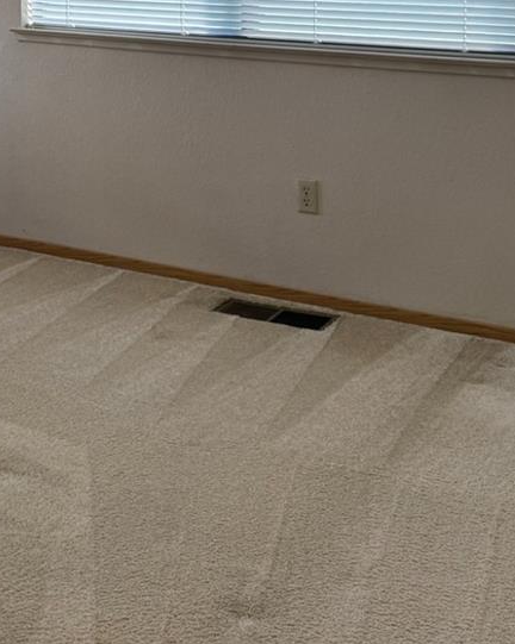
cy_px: -4
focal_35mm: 65
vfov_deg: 27.4
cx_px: -46
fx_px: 1240
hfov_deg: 22.2
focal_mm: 6.76
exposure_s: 1/314
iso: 100
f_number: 1.78
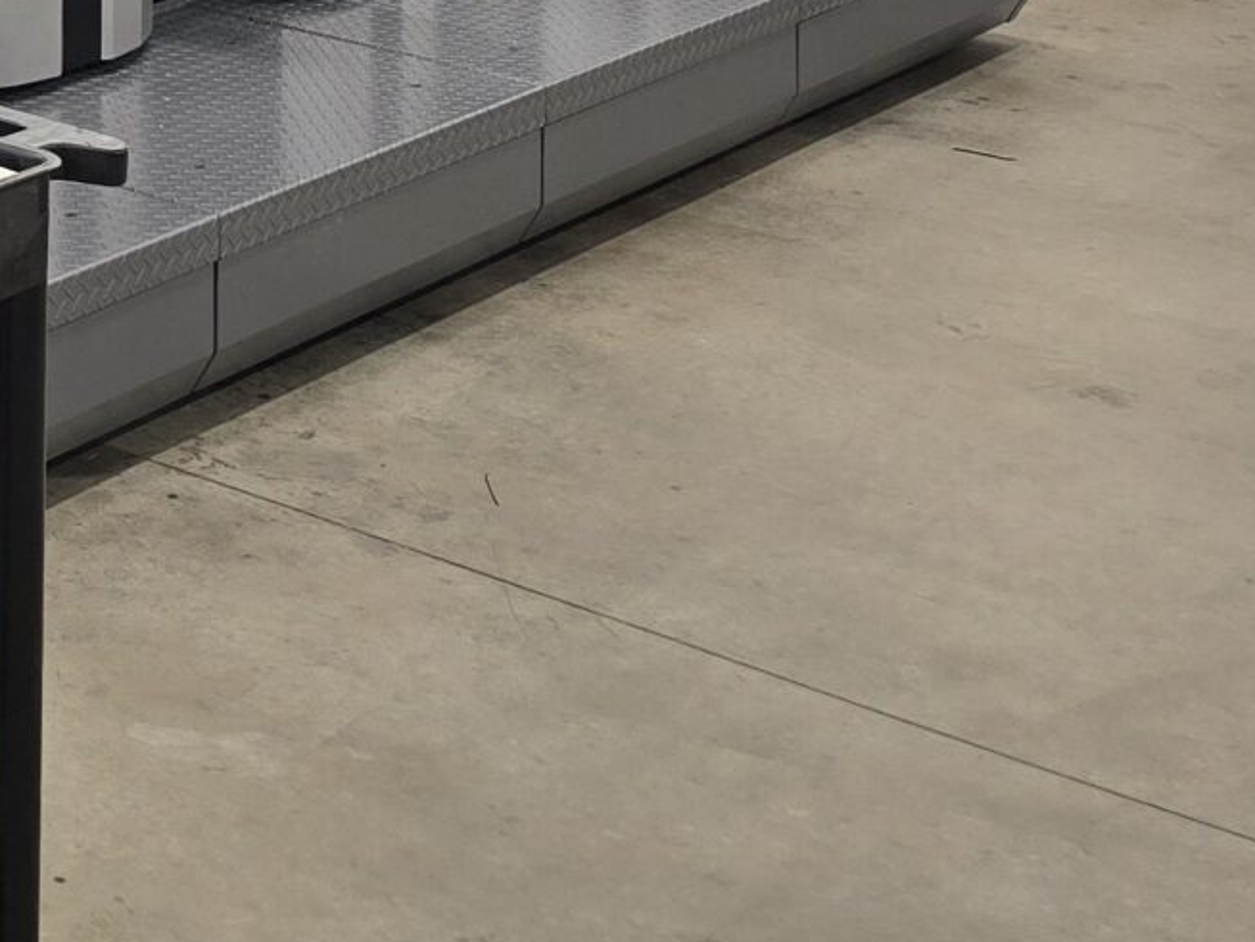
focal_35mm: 90
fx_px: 3264
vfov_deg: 14.1
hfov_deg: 20.0
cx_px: -357
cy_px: -871
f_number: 1.7
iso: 80
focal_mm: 6.3
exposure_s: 1/120
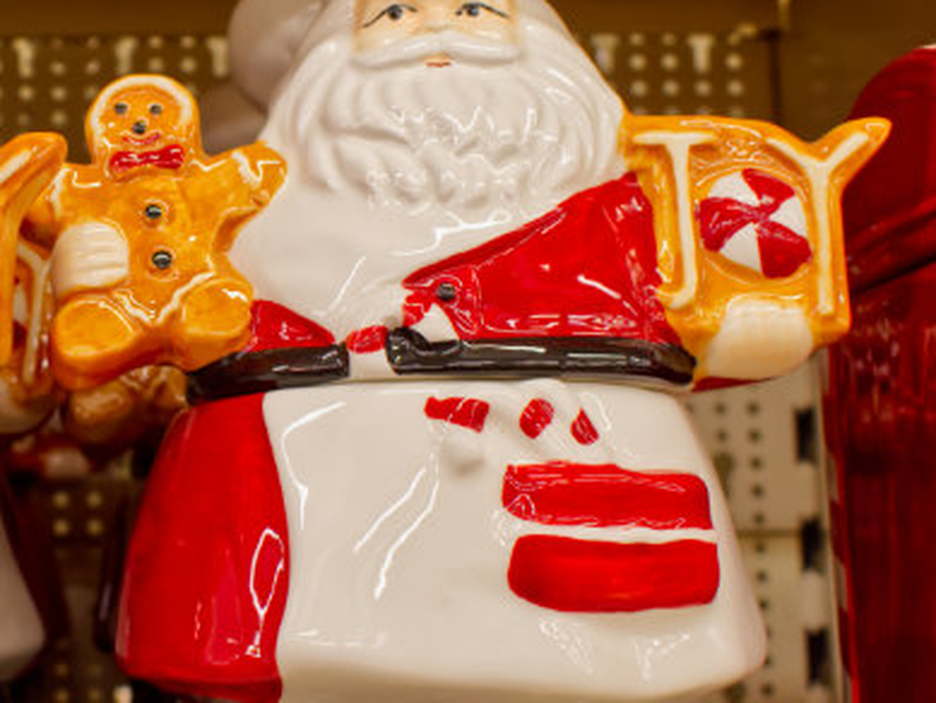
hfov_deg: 24.9
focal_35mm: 76
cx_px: 96
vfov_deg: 19.4
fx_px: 2056
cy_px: 293
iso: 400
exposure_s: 1/100
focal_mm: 20
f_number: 5
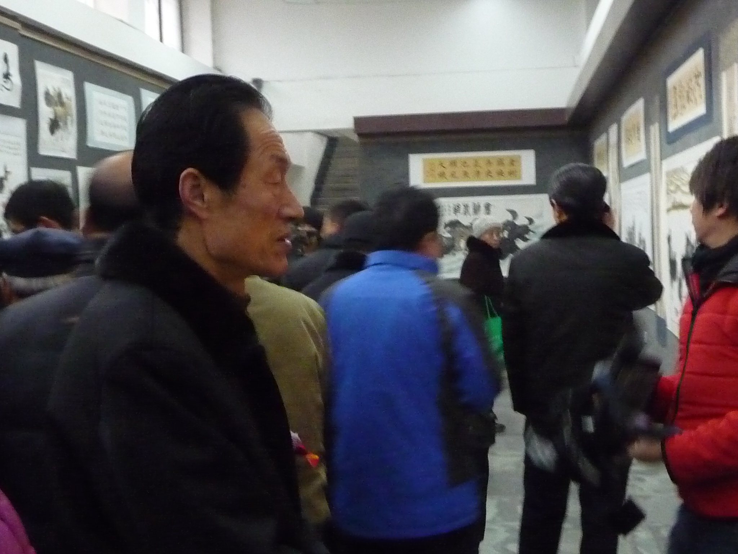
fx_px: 1066
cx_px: 369
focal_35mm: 50
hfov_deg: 38.2
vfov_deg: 29.1
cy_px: 277
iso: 800
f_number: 3.4
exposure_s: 1/15
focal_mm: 5
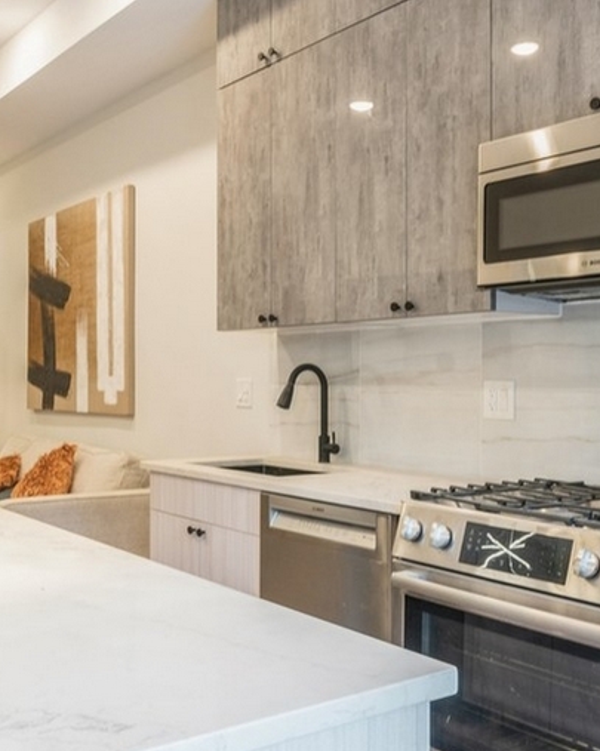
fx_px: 889
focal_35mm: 40
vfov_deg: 45.8
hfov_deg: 37.2
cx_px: 241
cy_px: 388
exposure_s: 1/1.25
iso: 200
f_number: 11
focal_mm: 12
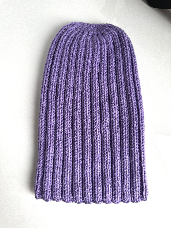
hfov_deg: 56.8
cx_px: 86
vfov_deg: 71.6
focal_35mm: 24
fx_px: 158
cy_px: 114
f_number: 1.78
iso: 64
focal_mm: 6.86
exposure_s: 1/169
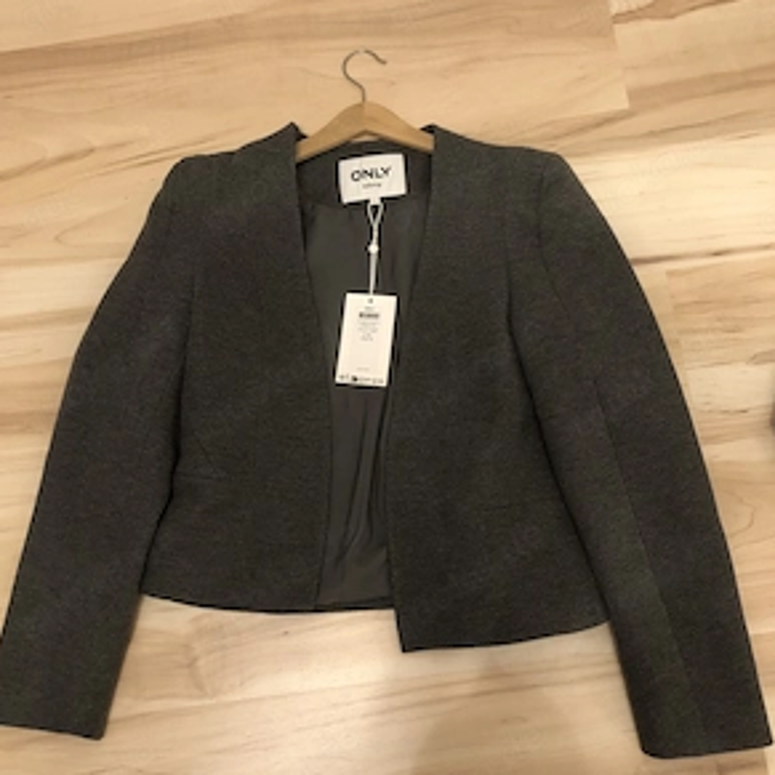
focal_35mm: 34
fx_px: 861
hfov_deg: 48.4
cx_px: 378
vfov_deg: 48.4
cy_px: 418
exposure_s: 1/8
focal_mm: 3.99
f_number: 1.8
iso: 80
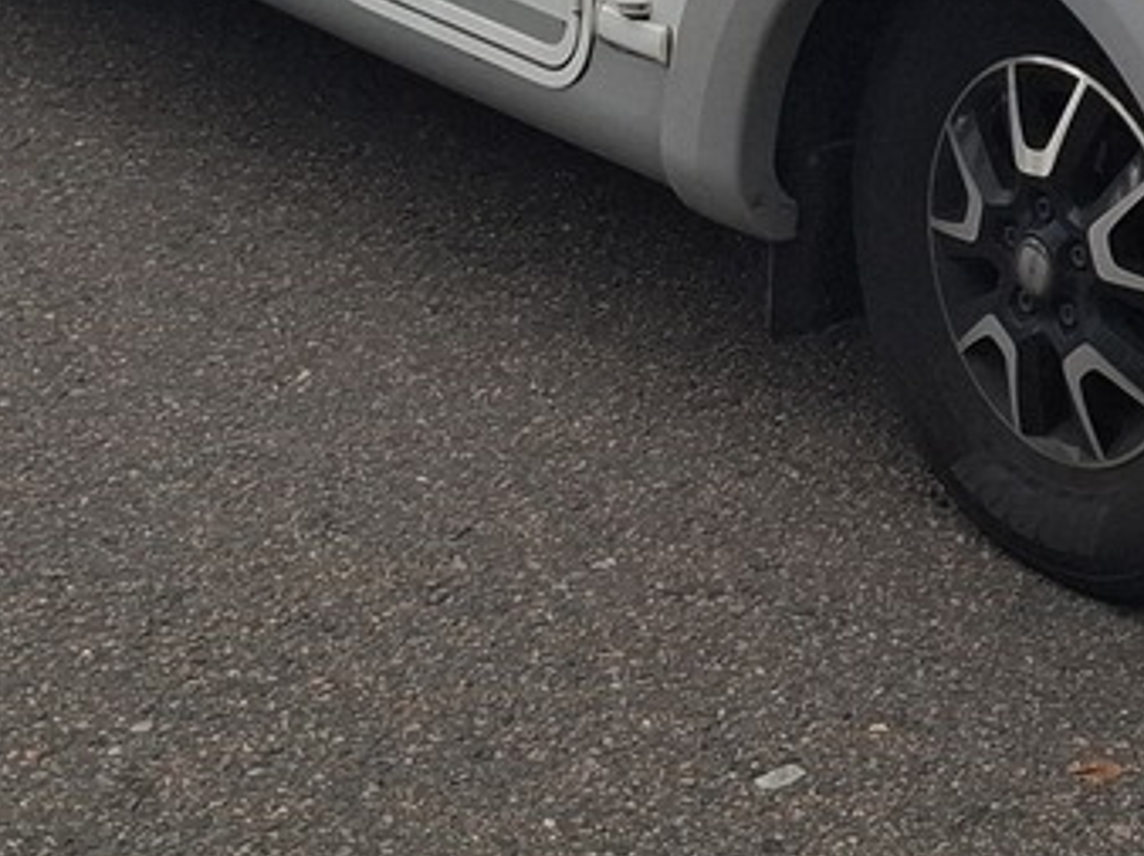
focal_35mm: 98
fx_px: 3236
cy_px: -494
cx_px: 1120
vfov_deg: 14.0
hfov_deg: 19.5
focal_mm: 5.54
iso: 50
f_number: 1.8
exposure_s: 1/697
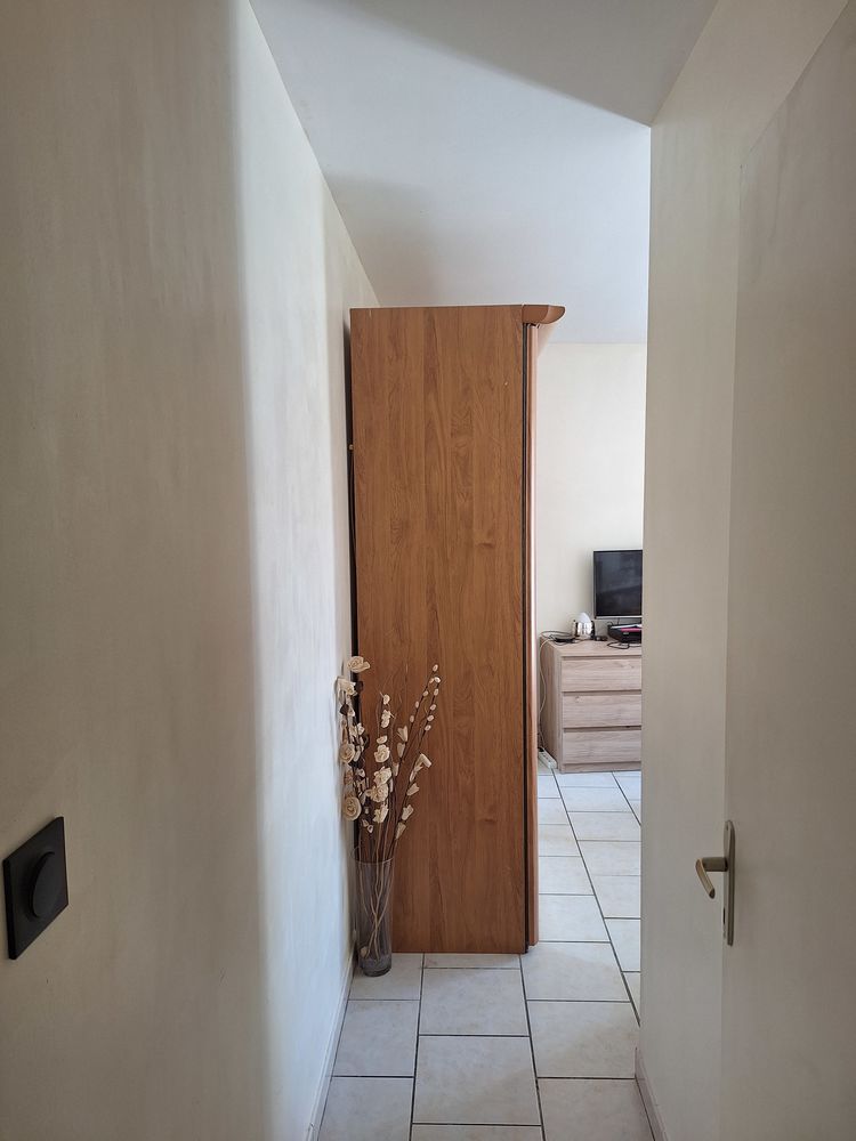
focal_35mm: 23
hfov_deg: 58.9
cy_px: 570
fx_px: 758
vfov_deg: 73.9
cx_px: 428
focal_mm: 5.54
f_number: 1.8
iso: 50
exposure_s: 1/50
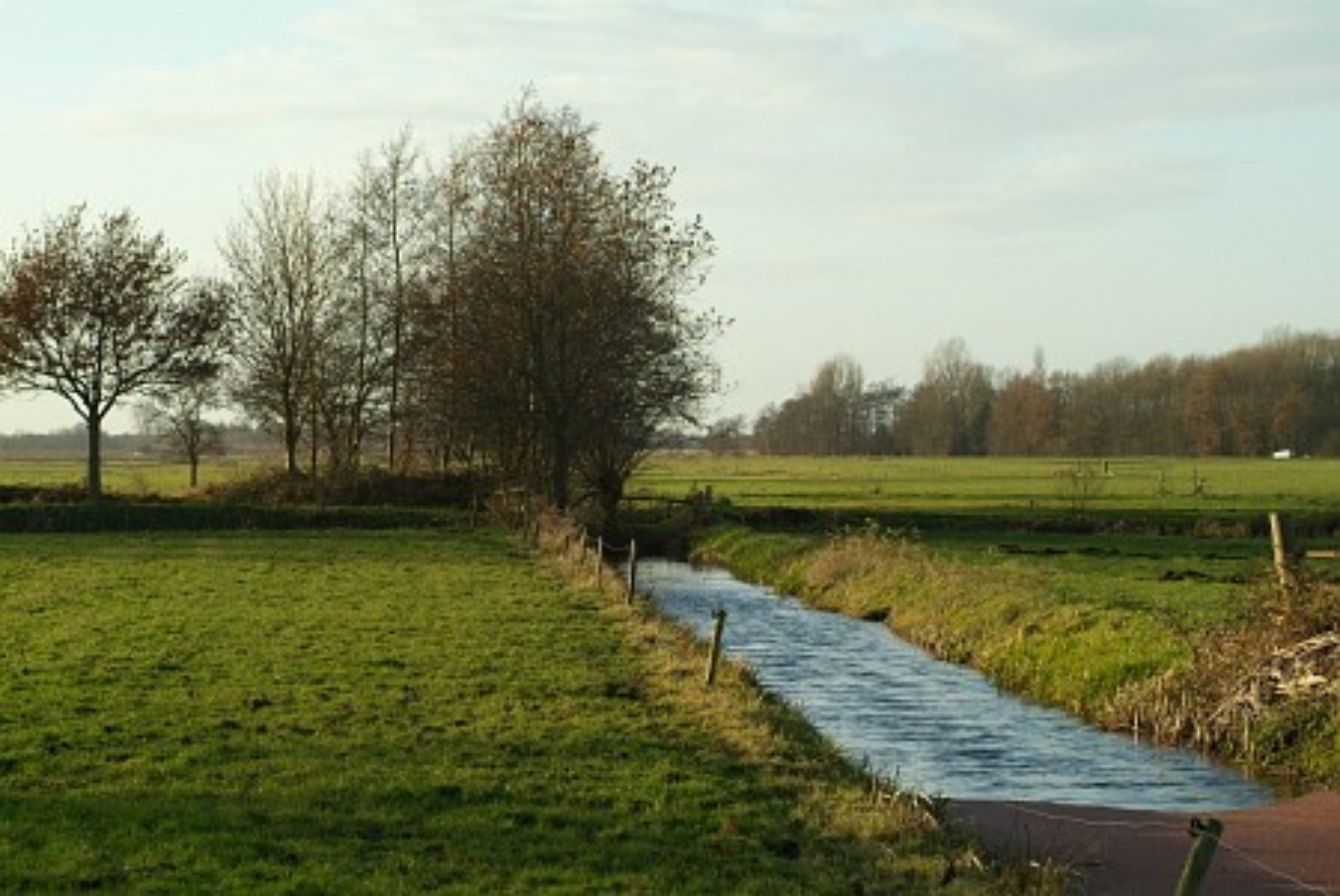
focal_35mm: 99
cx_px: 670
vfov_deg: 13.9
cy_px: 448
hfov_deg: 20.6
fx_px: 3688
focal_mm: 66
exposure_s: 1/250
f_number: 9.5
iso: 400
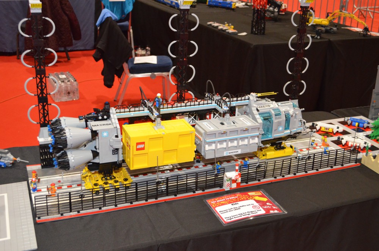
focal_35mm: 44
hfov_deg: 45.0
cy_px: 126
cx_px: 190
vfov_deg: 30.7
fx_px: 457
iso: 3200
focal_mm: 29
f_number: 4.5
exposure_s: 1/60
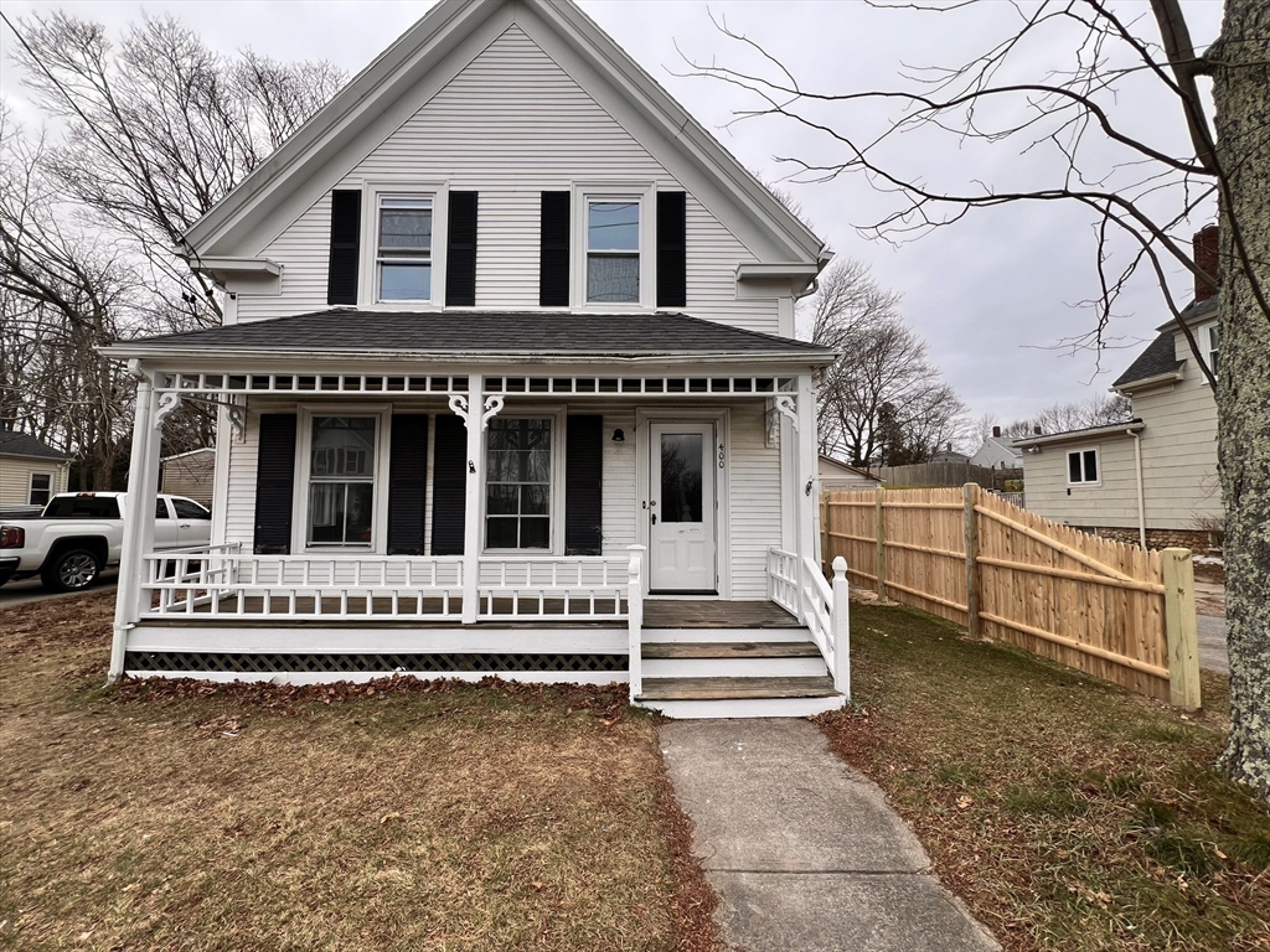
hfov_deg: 106.2
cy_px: 476
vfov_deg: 89.9
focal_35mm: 13
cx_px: 635
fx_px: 477
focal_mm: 1.57
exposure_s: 1/394
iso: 32
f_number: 1.8
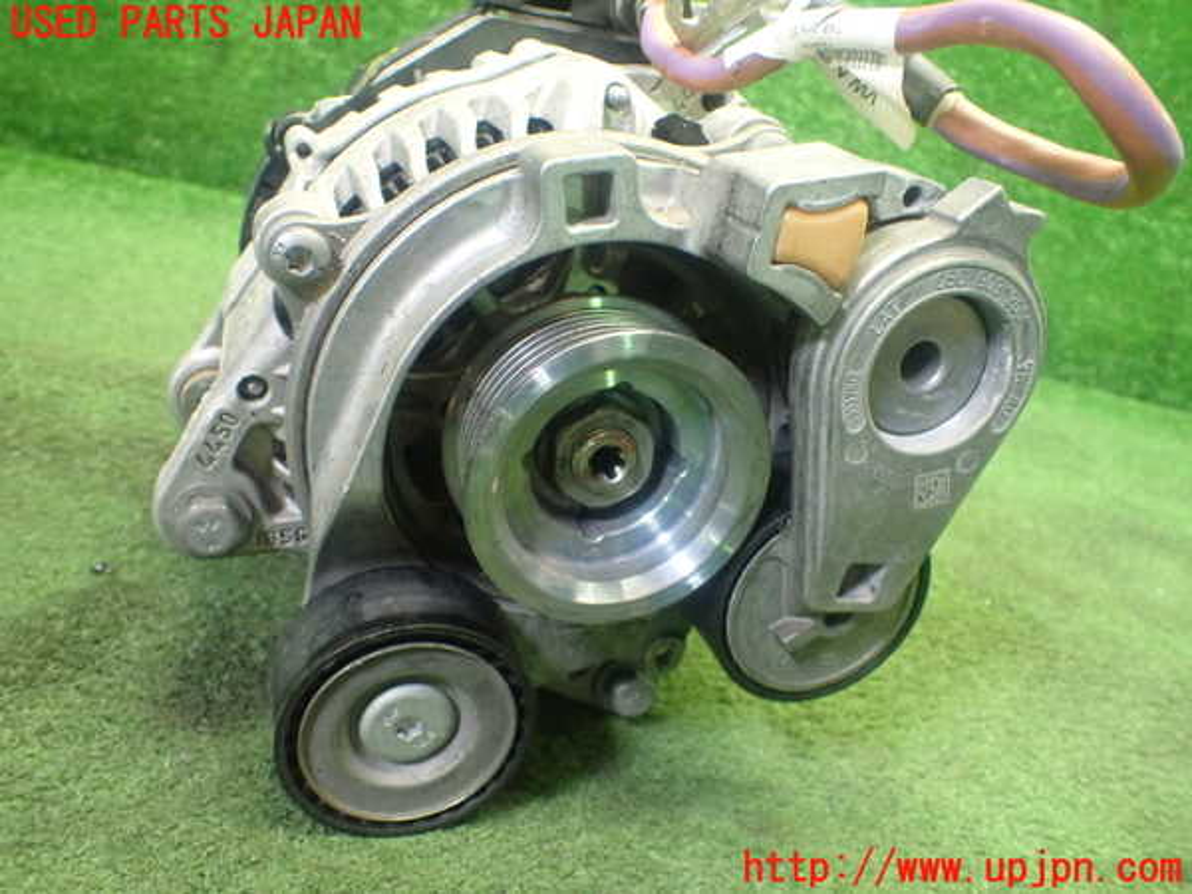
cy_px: 447
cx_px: 596
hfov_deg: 60.0
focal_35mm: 30
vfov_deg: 46.8
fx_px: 1033
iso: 800
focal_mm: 5.4
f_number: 2.3
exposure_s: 1/80
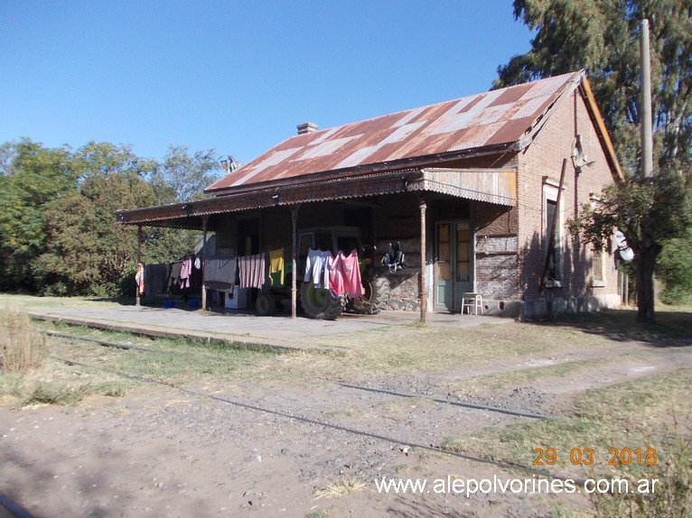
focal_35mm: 28
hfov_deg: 63.5
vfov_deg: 49.7
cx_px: 346
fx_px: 560
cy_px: 259
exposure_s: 1/250
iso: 80
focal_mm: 4
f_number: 5.4
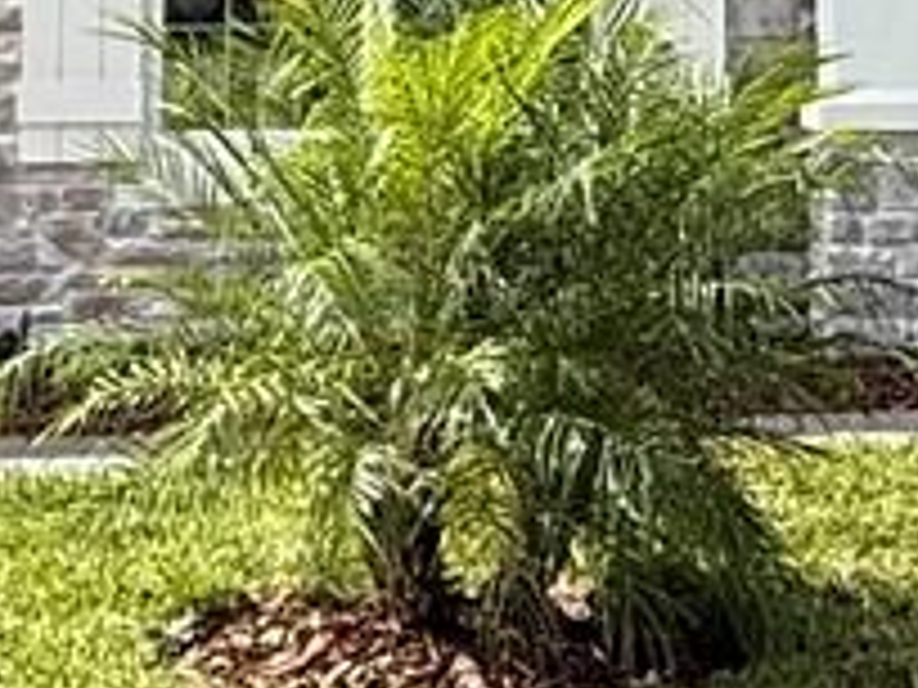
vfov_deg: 12.6
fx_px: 2917
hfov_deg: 17.8
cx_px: 639
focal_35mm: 110
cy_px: -409
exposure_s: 1/1235
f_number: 2.2
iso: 64
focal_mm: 2.22
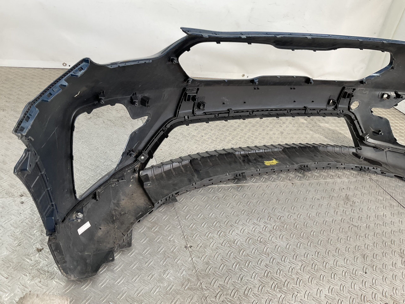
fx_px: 339
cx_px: 202
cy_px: 152
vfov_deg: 48.2
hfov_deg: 61.7
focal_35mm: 29
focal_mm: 3
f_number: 1.8
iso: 20
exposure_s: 1/120
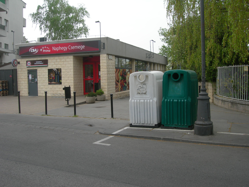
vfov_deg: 37.7
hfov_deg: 49.0
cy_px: 94
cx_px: 124
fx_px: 273
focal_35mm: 38
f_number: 4.8
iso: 50
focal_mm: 7.8
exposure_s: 1/140
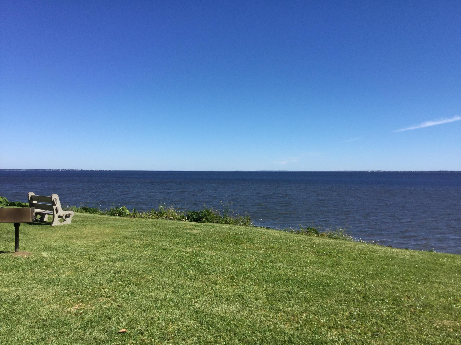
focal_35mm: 31
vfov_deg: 45.4
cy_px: 172
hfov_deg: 58.4
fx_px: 413
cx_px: 230
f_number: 2.4
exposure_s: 1/1894
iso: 25
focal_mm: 3.3
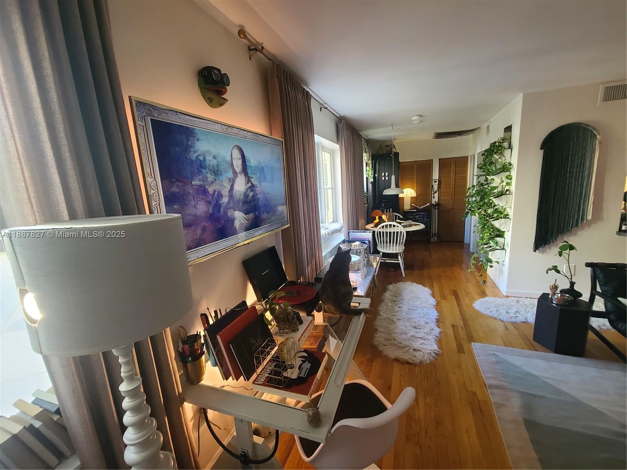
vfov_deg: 89.9
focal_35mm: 13
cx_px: 314
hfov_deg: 106.2
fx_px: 235
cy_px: 235
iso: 320
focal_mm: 2.2
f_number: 2.2
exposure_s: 1/30
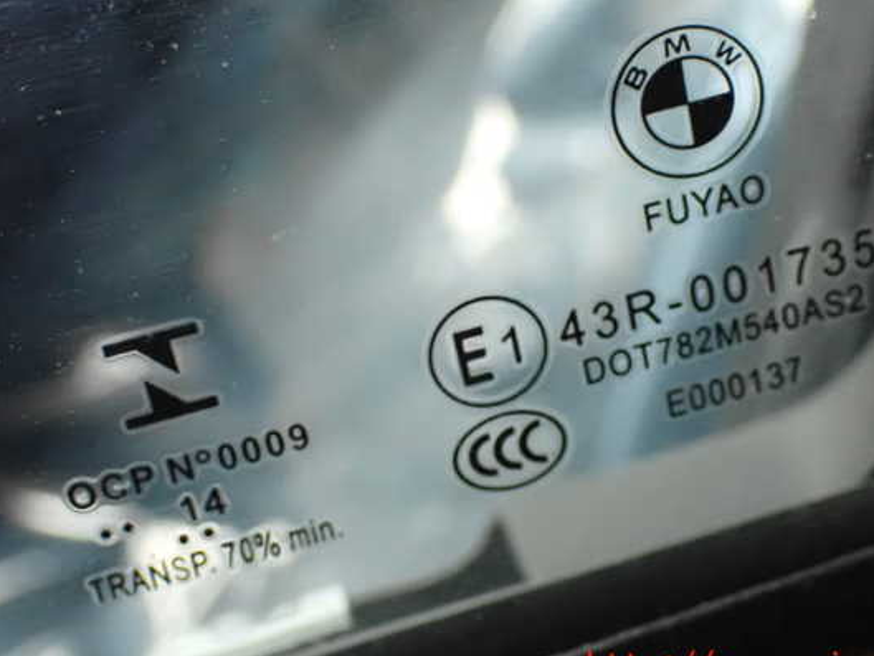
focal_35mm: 76
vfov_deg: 19.4
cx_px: 464
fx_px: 1919
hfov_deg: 25.6
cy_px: 317
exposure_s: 1/60
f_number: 3.8
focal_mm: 11.88
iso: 1600
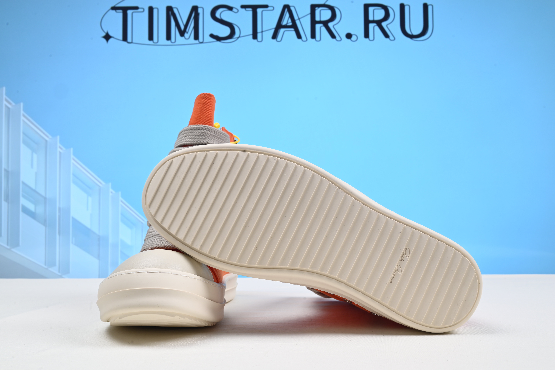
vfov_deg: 33.4
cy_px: 185
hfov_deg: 48.4
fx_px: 617
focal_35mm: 40
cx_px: 278
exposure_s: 1/2.5
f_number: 16
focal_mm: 40
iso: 100
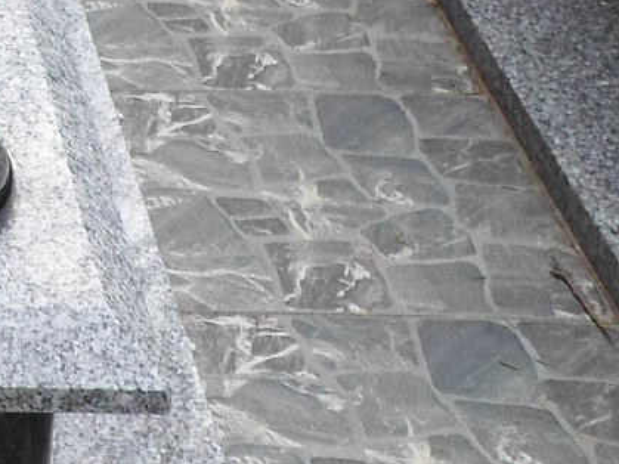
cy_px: -477
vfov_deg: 8.9
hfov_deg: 11.6
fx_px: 2789
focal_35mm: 156
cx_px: -544
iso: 80
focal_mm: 6.5
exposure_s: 1/125
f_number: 3
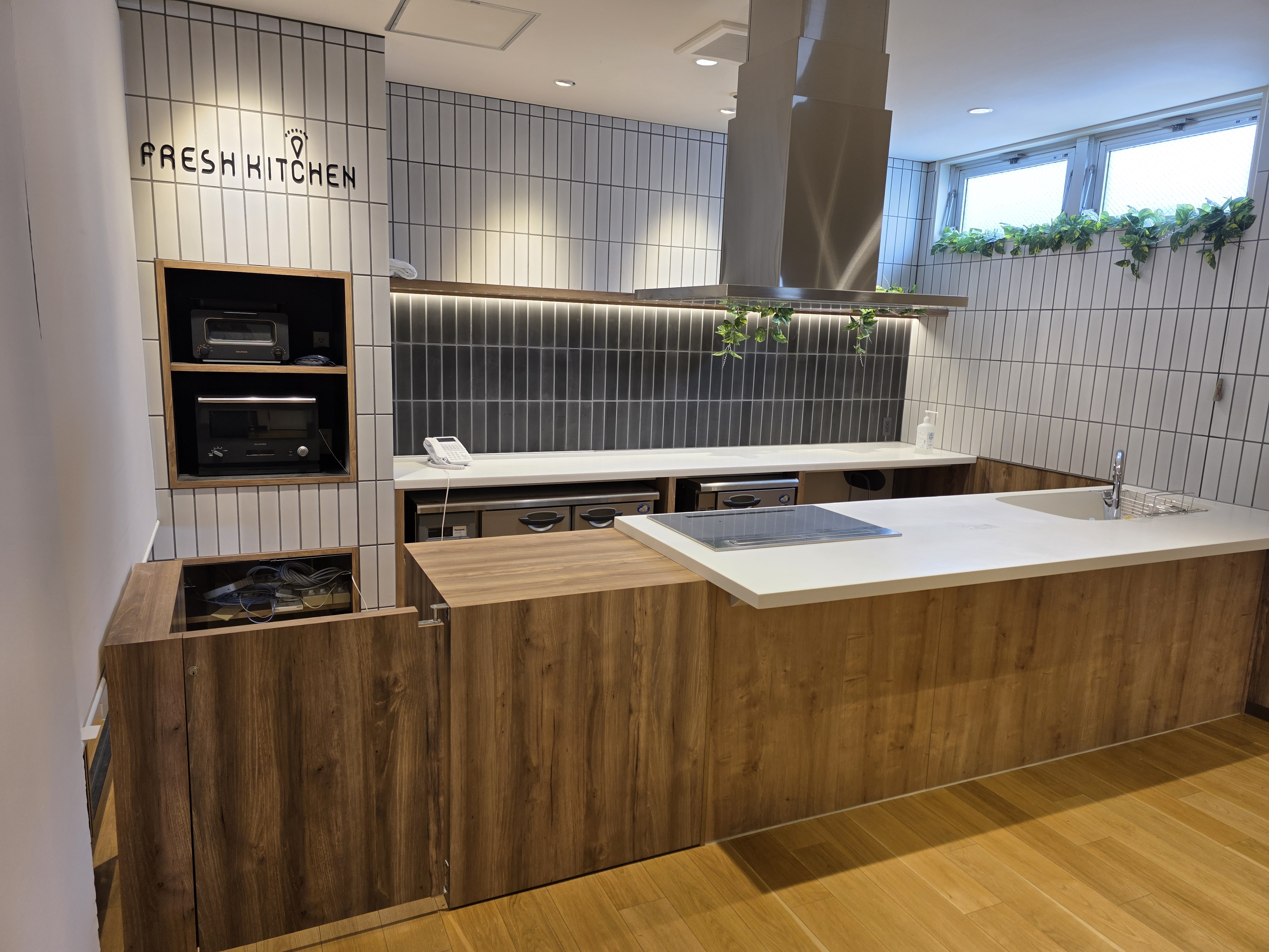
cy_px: 476
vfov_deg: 58.9
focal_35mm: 23
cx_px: 634
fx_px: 843
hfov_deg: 73.9
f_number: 1.7
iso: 40
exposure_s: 1/120
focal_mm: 6.3
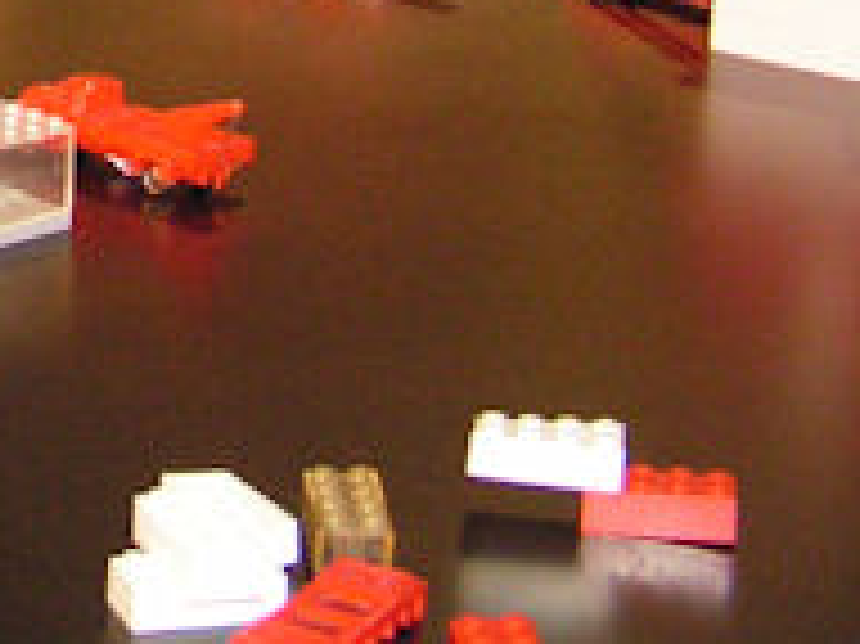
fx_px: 3377
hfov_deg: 13.8
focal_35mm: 136
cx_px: -342
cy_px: -317
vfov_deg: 10.5
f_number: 2.8
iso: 200
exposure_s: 1/40
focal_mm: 6.3
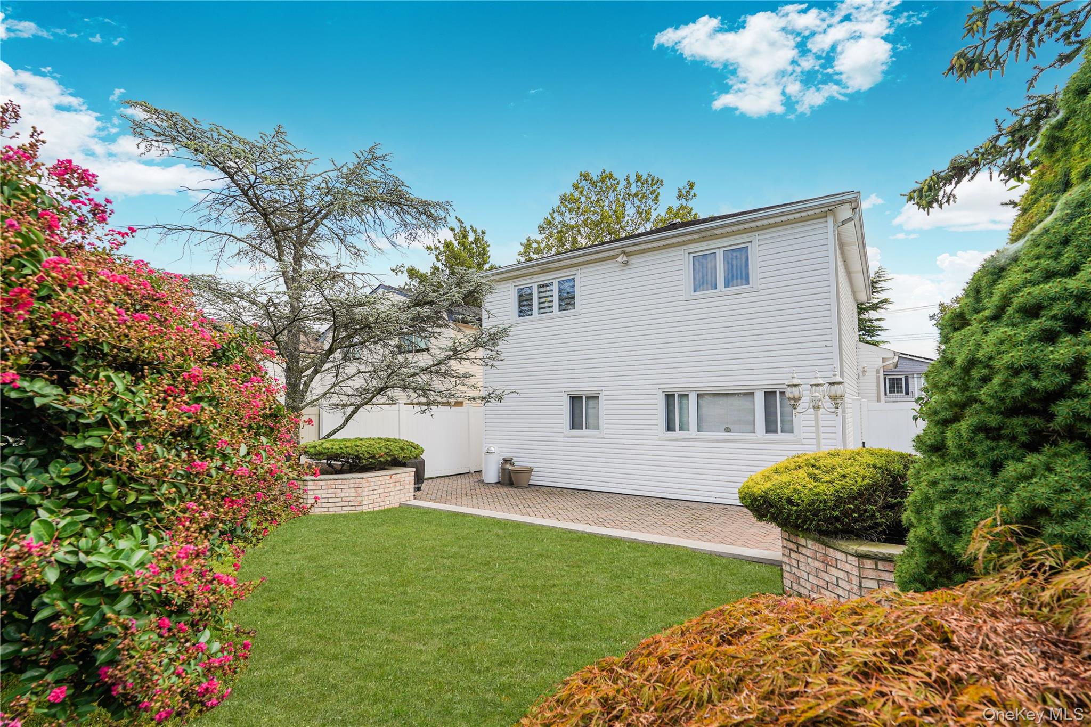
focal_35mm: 16
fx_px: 485
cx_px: 546
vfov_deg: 73.7
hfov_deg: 96.7
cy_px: 364
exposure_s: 1/200
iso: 100
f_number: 6.3
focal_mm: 16
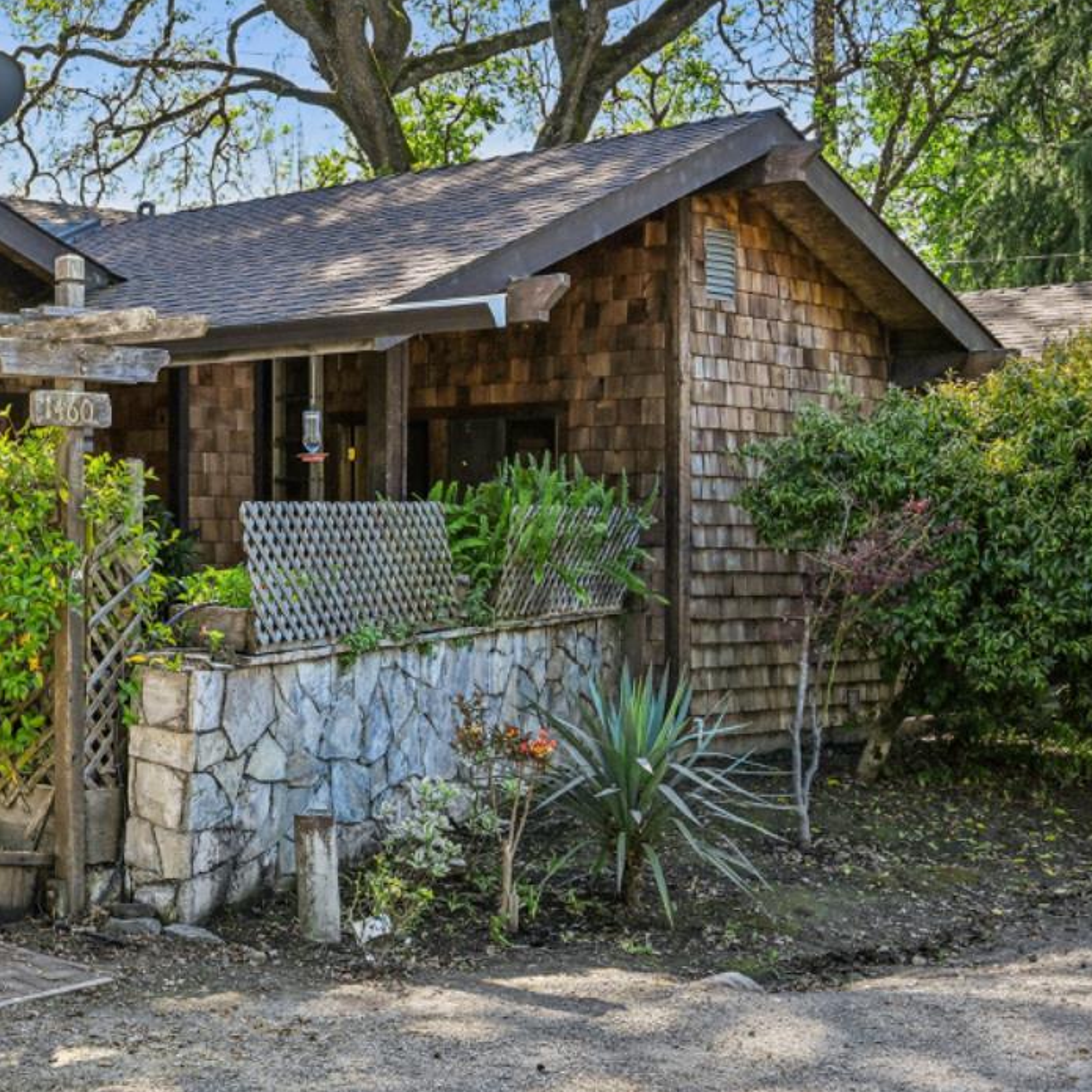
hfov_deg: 28.5
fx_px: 1963
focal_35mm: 55
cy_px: 520
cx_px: -80
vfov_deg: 31.1
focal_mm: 30
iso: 800
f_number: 11
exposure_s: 1/250
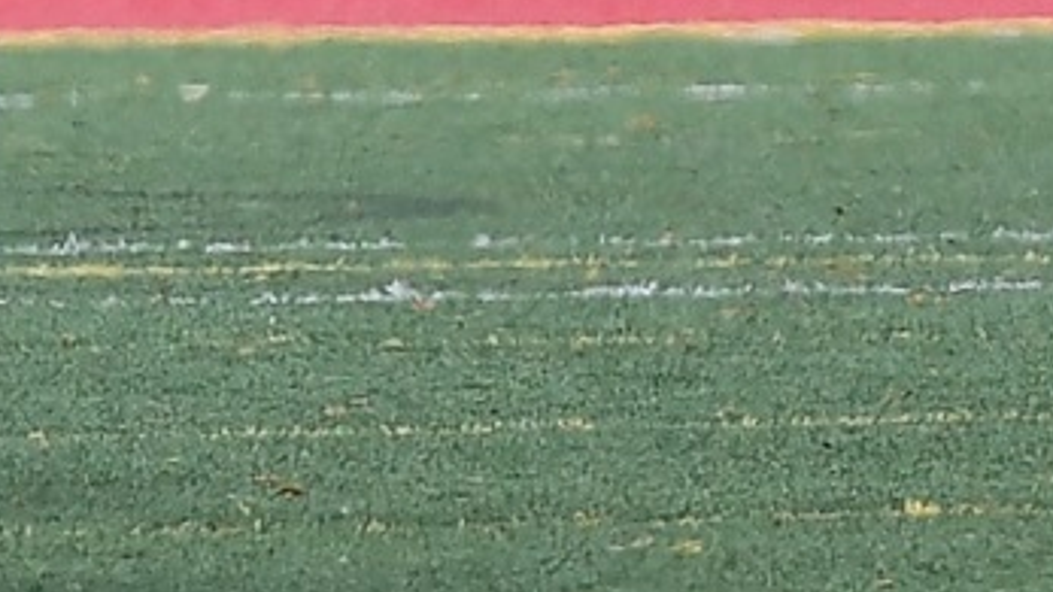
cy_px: -577
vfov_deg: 1.1
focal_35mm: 1115
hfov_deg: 1.9
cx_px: -440
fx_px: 31125
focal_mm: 200
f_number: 4
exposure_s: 1/1000
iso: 160
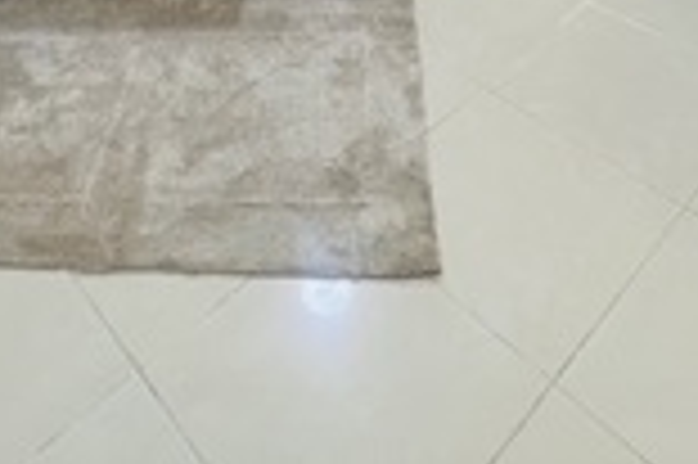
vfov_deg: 23.3
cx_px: 286
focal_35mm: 40
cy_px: -304
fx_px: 775
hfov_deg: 48.3
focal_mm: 1.57
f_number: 1.8
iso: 200
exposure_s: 1/50
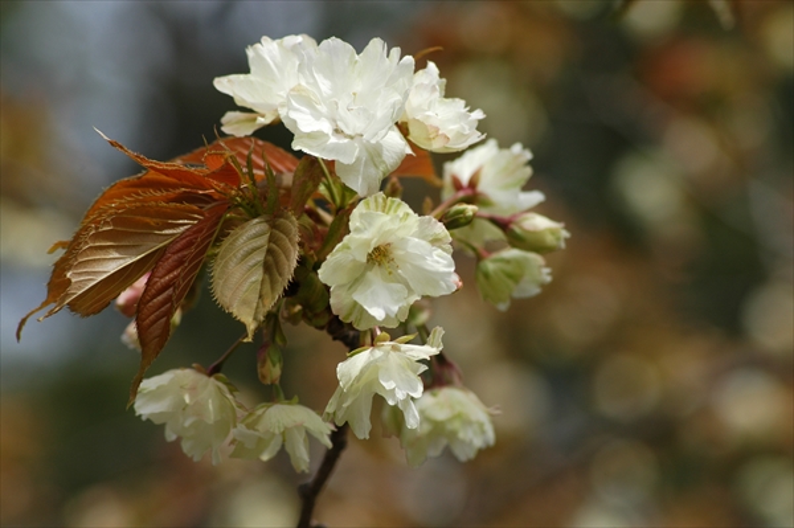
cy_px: 264
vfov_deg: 7.0
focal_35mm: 195
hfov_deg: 10.6
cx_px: 397
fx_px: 4297
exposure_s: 1/640
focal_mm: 130
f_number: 6.3
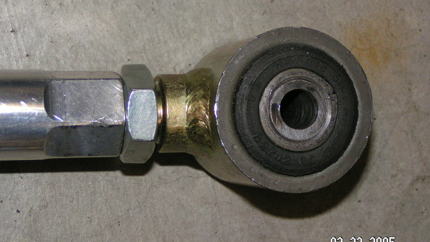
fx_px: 1242
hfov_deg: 19.6
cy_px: 111
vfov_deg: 11.1
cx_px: 214
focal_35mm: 109
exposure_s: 1/100
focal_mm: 15.2
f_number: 3.5
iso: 200
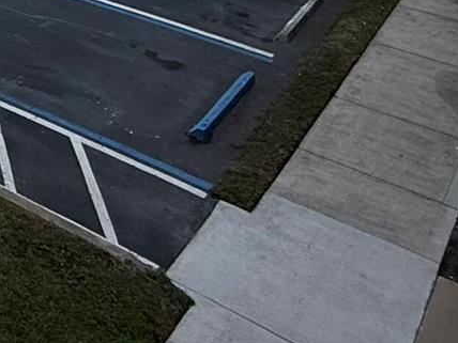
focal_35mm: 67
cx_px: -241
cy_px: -337
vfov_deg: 16.7
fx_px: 886
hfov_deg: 23.1
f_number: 2.2
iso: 50
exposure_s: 1/2237
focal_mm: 2.22
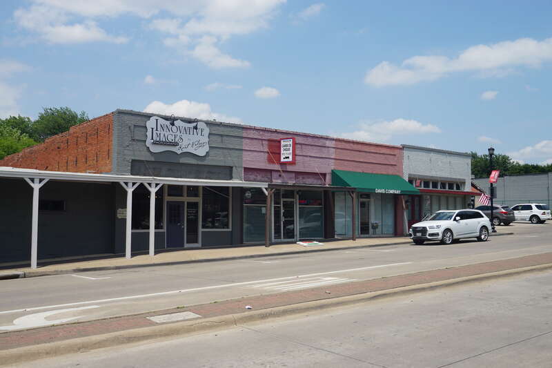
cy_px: 184
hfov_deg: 51.3
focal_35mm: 38
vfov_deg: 35.5
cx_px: 276
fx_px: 575
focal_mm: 25
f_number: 11
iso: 100
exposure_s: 1/200
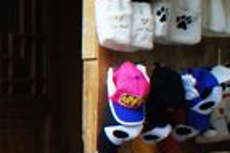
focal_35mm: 168
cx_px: -405
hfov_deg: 9.9
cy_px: 171
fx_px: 1072
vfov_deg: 8.1
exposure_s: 1/40
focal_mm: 16
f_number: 3.5
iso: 200
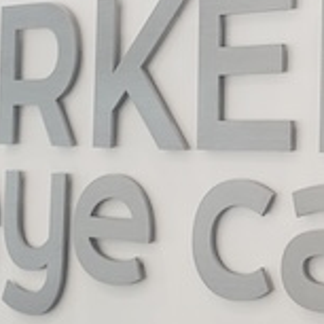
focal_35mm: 120
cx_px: 453
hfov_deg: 13.8
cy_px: 127
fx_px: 1271
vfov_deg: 14.5
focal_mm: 4.3
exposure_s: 1/60
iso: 80
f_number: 2.4
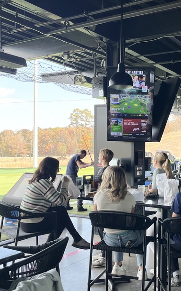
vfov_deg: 43.5
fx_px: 364
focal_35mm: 46
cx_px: 115
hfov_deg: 27.8
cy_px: 155
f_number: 1.6
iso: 40
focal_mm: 5.1
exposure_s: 1/265
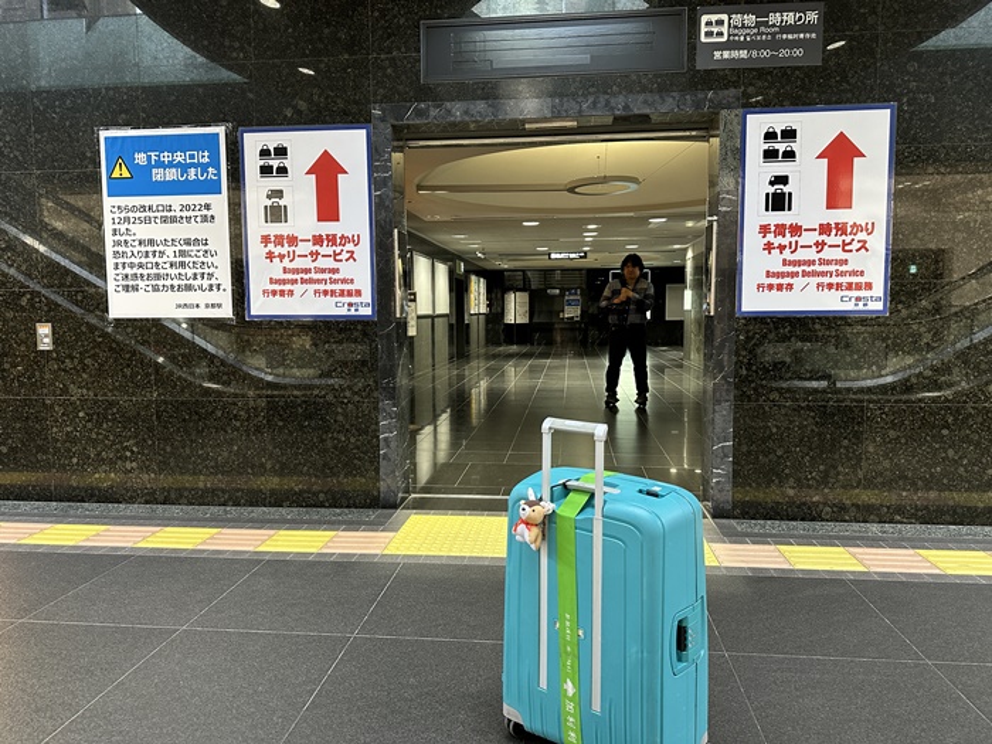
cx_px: 496
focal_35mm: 24
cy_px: 372
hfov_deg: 71.6
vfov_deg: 56.8
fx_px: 688
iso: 320
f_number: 1.78
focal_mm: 6.86
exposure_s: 1/60
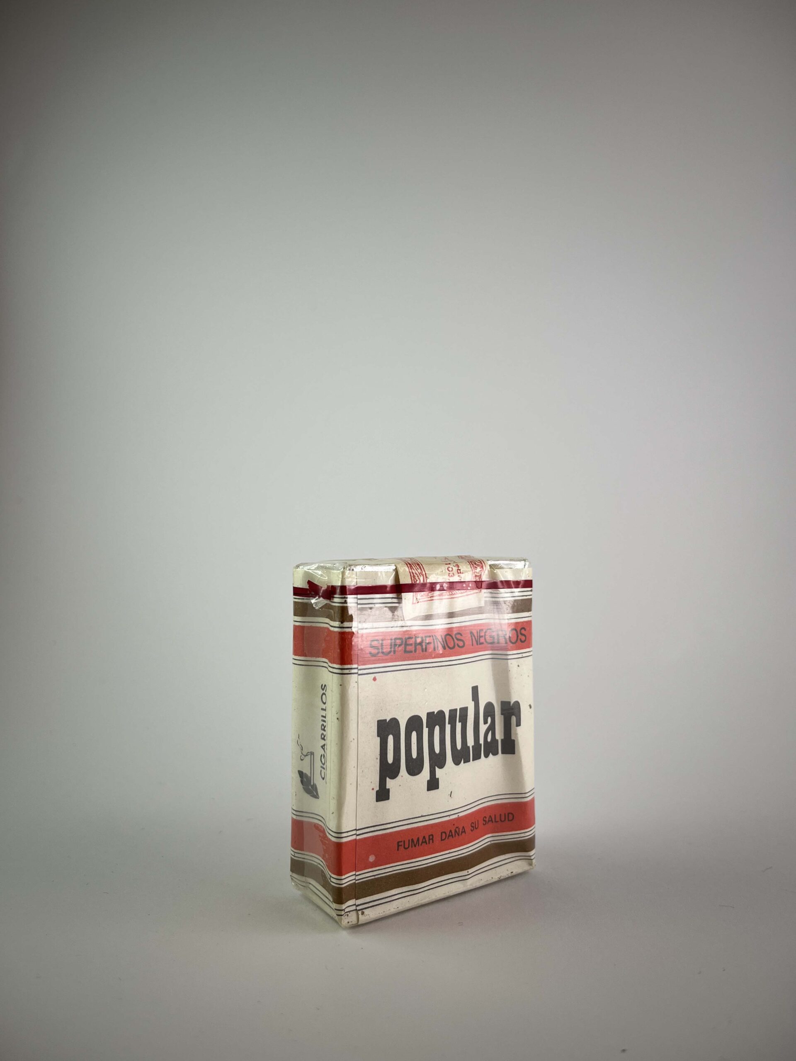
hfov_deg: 53.1
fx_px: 797
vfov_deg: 67.3
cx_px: 398
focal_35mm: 26
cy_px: 530
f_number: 1.6
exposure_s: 1/508
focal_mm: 5.1
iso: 50
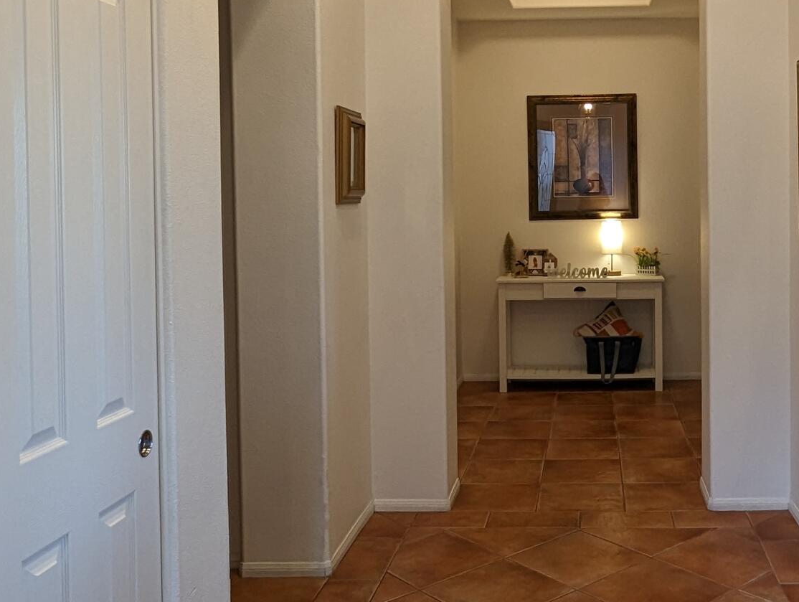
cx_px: 567
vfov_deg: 40.4
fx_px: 809
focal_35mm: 35
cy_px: 207
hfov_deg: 51.0
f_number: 2.2
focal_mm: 1.95
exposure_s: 1/24
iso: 60
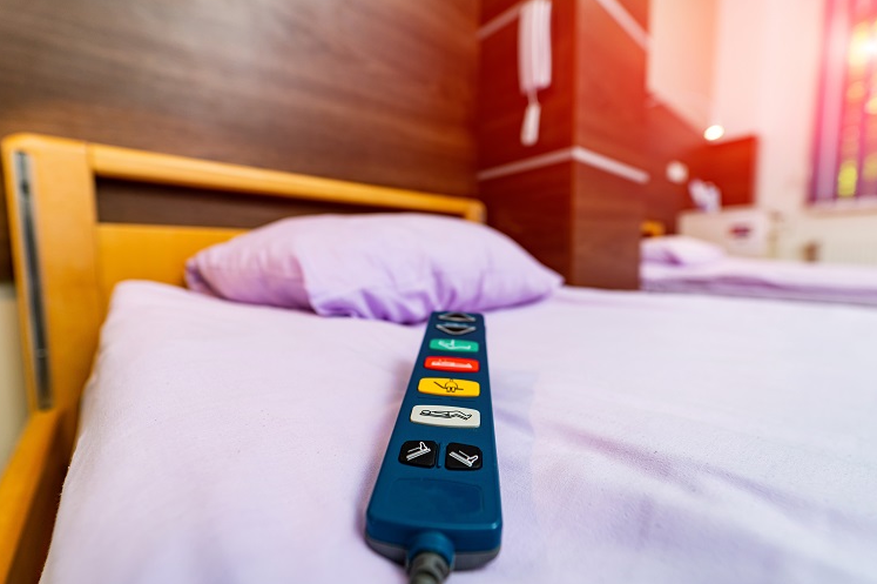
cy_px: 288
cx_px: 447
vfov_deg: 77.2
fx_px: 365
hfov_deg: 100.4
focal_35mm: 15
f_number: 3.2
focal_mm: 14
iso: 250
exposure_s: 1/200
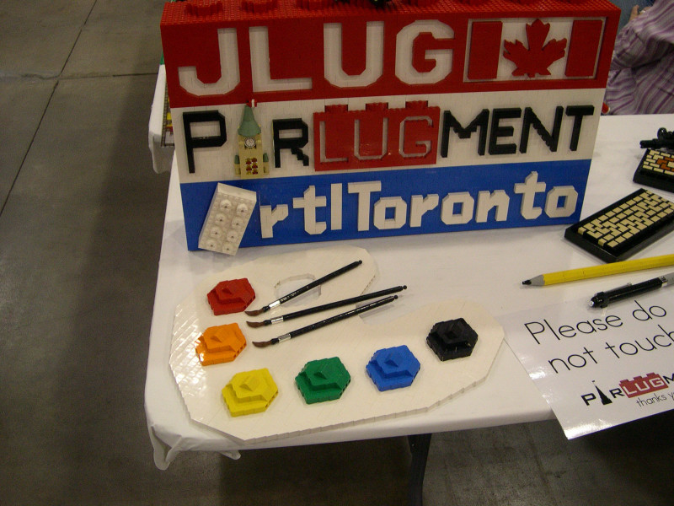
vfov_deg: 37.7
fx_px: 740
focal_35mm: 38
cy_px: 253
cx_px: 337
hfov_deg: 49.0
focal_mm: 8
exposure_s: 1/45.9
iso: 400
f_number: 2.8
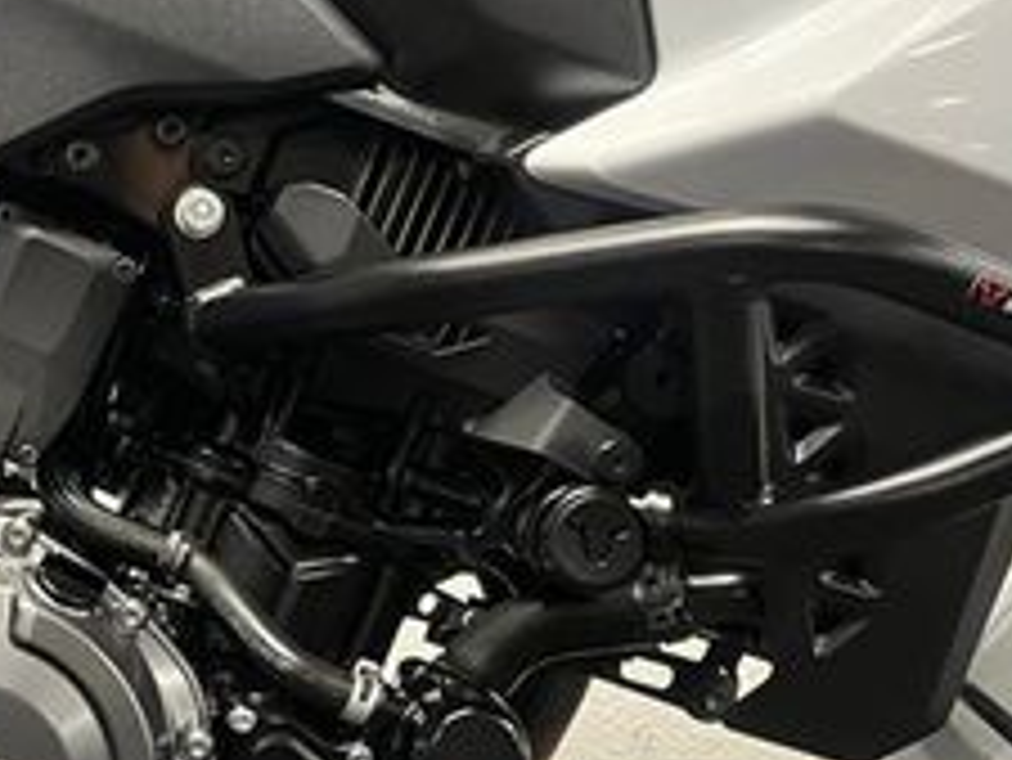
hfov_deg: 24.7
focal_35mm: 74
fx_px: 2165
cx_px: -63
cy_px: 612
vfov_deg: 19.7
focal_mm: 5.1
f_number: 1.6
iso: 400
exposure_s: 1/50
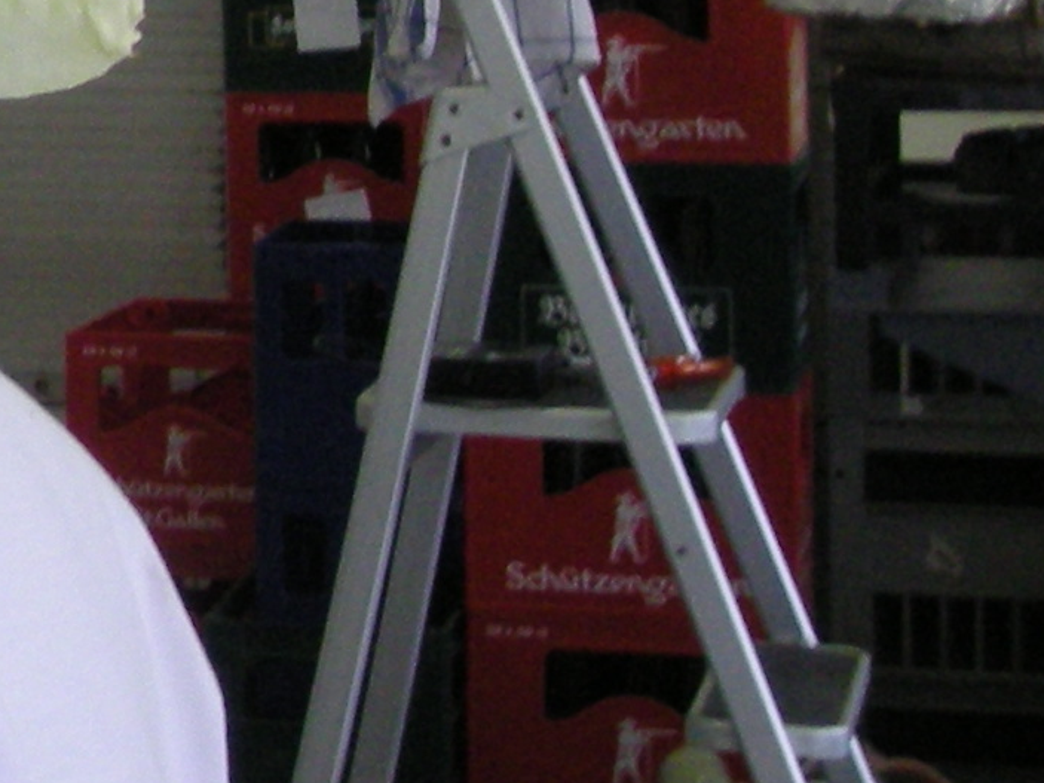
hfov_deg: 11.5
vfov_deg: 9.4
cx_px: -1099
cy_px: -420
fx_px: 4614
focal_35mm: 153
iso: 187
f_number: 2.8
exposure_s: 1/63
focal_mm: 5.7
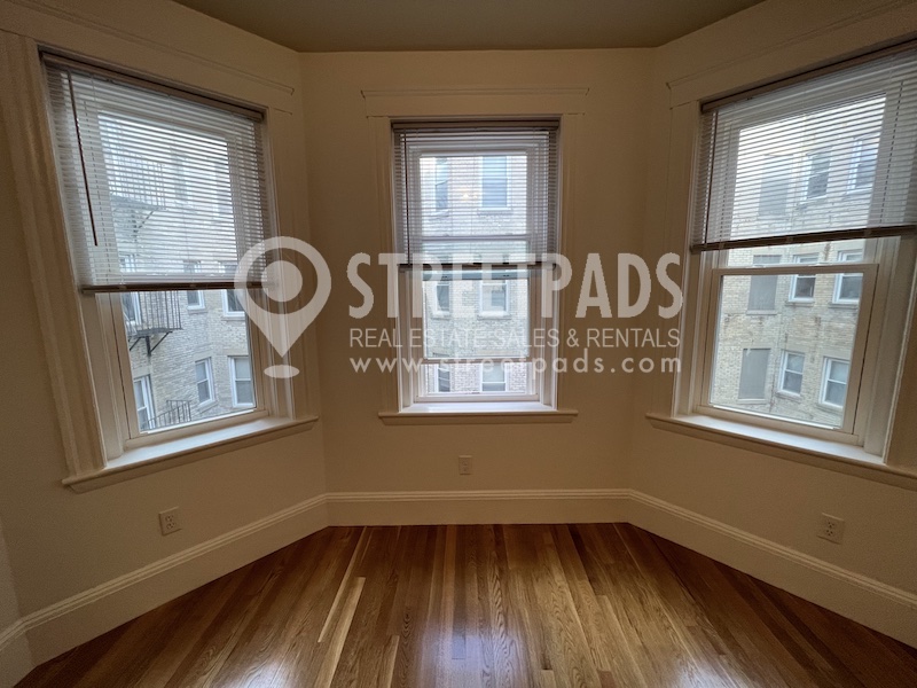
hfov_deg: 106.2
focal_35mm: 13
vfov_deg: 89.9
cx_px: 458
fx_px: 344
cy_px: 344
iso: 125
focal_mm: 1.57
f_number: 1.8
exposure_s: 1/120
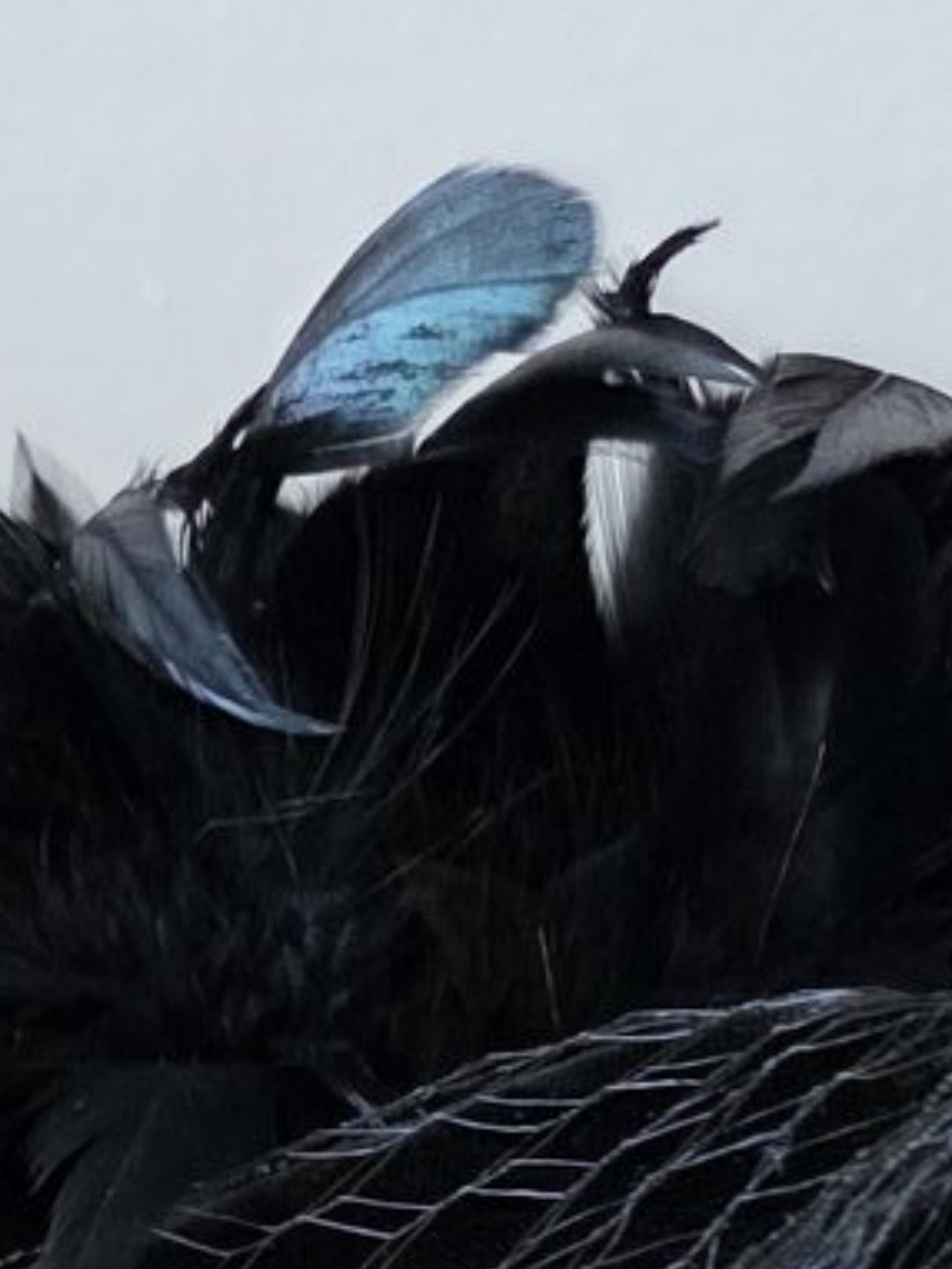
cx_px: 439
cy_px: 2598
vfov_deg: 14.1
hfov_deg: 12.8
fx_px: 4251
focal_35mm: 116
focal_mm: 6.3
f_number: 1.7
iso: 500
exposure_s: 1/120
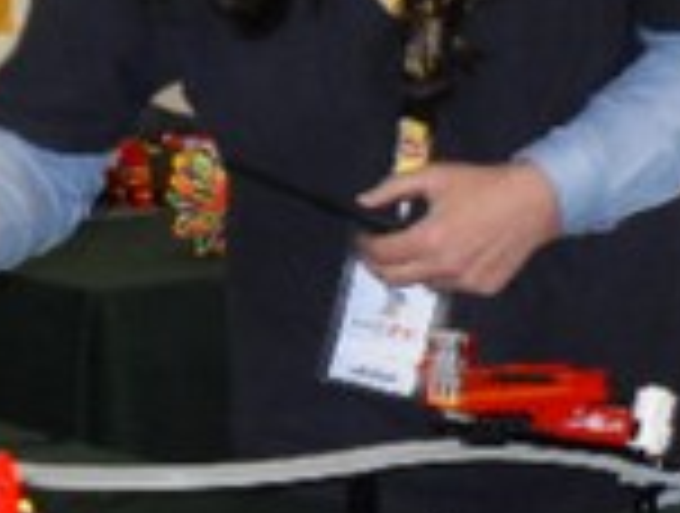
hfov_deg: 13.3
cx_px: 315
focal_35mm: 148
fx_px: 2914
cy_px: 238
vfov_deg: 10.1
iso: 200
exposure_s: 1/45
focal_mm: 6
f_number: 2.8
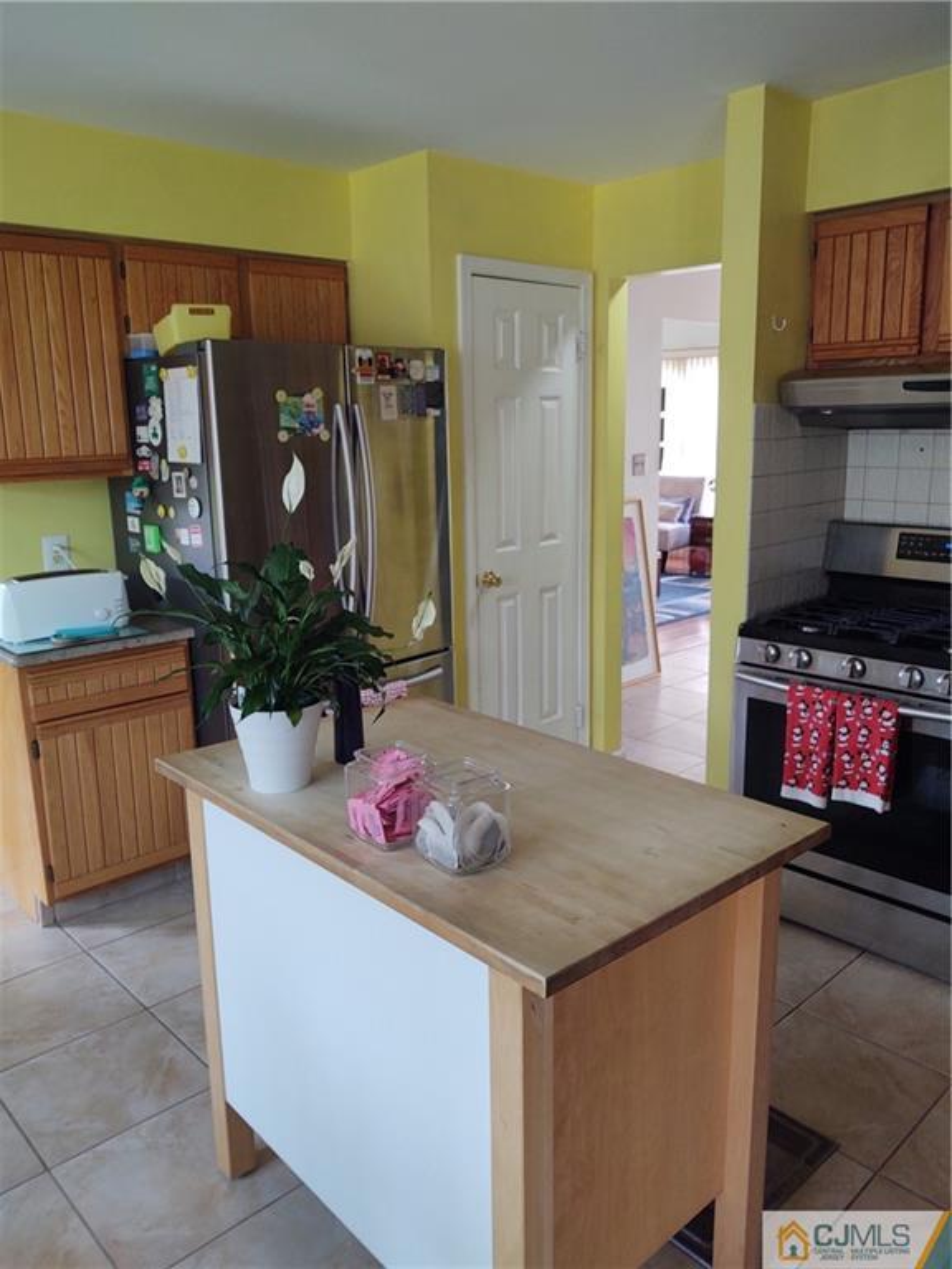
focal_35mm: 27
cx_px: 476
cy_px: 634
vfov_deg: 65.3
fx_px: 990
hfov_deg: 51.4
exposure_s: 1/60
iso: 122
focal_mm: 4.75
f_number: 1.7
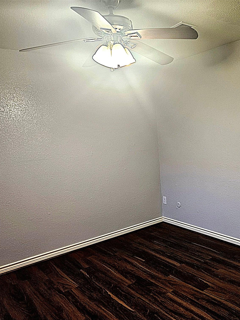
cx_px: 173
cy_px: 162
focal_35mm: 31
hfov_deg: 44.3
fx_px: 286
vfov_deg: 58.3
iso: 250
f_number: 1.8
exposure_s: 1/120
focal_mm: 5.4
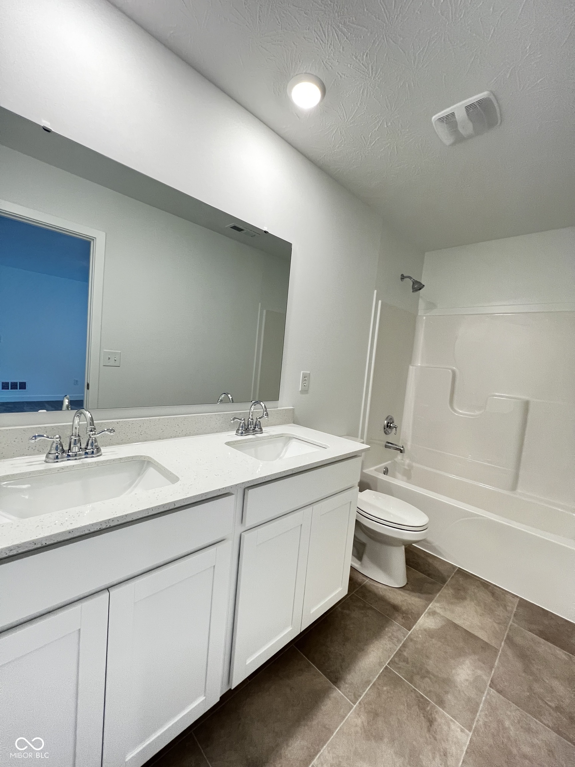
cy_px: 384
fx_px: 288
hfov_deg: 89.9
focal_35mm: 13
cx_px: 288
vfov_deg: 106.2
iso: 320
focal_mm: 1.57
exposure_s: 1/60
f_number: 1.8
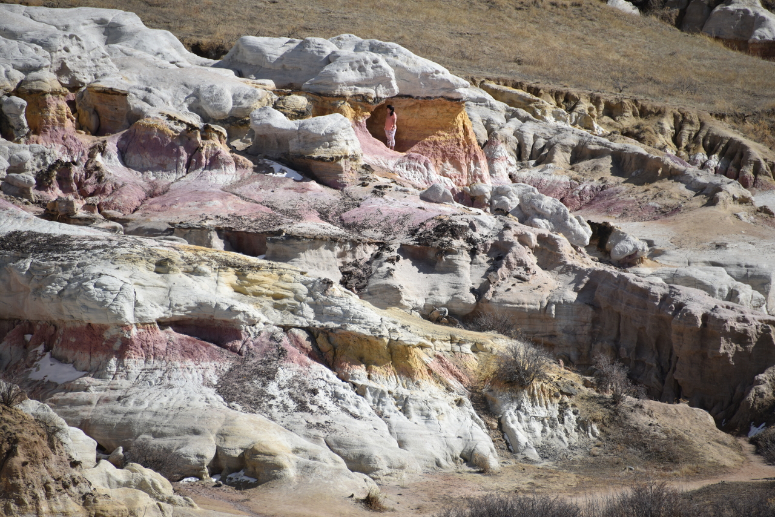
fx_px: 6459
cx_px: 388
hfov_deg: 6.9
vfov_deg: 4.6
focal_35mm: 300
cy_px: 258
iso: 100
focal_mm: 300
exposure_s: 1/640
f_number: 5.6
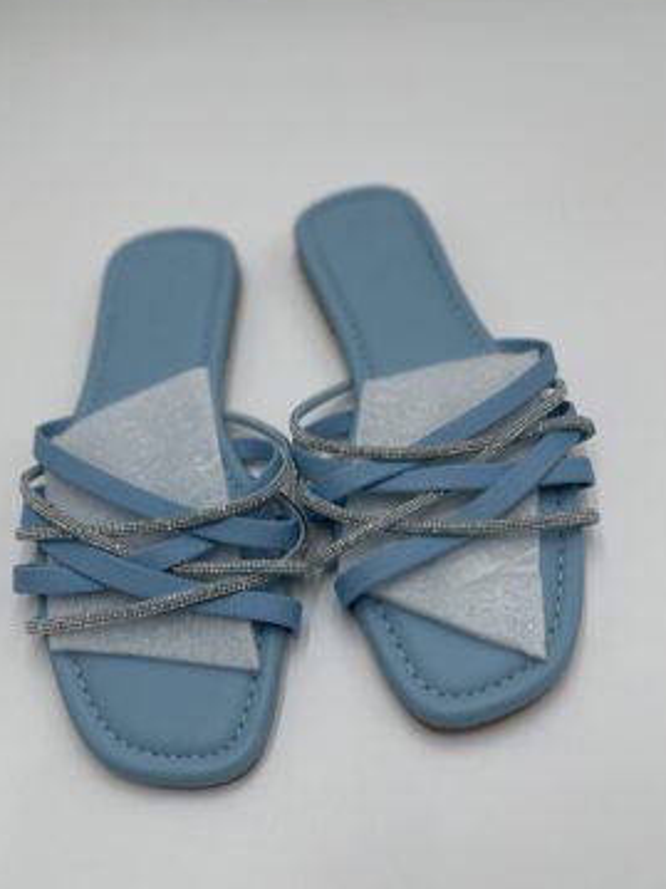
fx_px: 744
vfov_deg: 61.7
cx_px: 322
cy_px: 458
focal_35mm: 29
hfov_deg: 48.2
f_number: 1.6
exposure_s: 1/969
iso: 50
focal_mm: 5.1
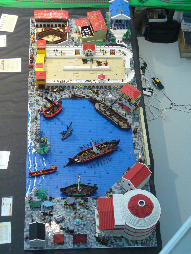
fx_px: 441
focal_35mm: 60
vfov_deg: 32.2
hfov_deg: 24.4
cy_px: 127
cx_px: 96
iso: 200
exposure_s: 1/20
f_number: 3.1
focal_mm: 9.9
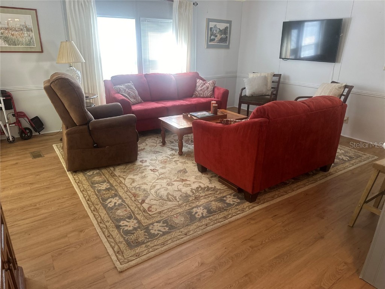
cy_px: 144
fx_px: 267
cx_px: 192
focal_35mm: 24
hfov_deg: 71.6
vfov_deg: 56.8
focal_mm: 6.86
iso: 250
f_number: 1.78
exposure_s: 1/60
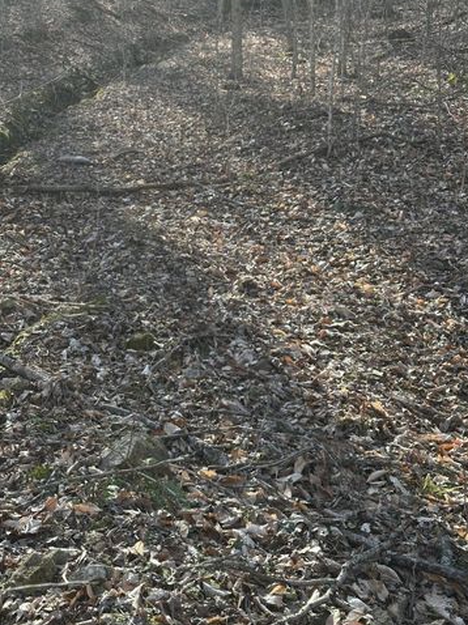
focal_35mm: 67
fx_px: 1209
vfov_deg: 28.7
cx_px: 242
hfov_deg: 21.9
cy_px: 195
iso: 64
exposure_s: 1/452
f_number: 1.78
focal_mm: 6.86
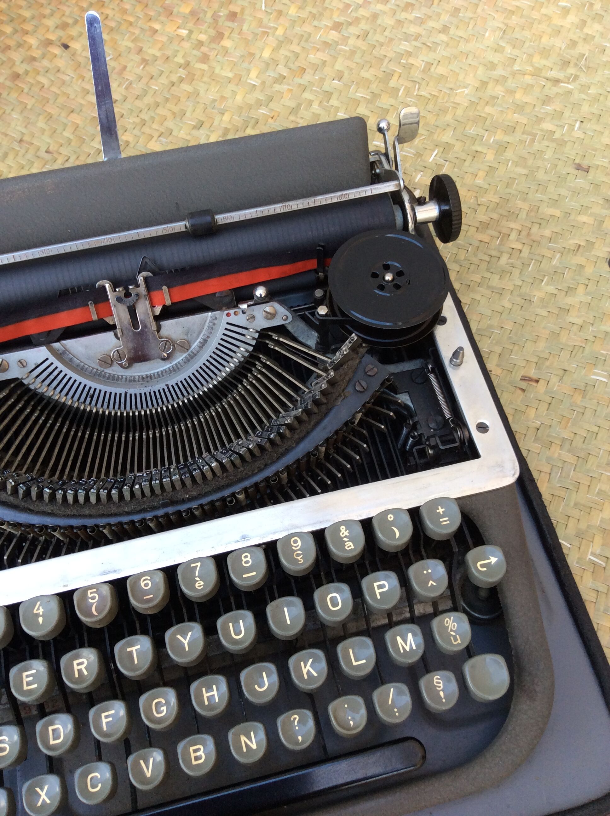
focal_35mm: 32
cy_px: 408
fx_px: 754
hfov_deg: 44.1
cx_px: 305
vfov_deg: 56.9
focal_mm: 3.3
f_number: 2.4
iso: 50
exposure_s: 1/25
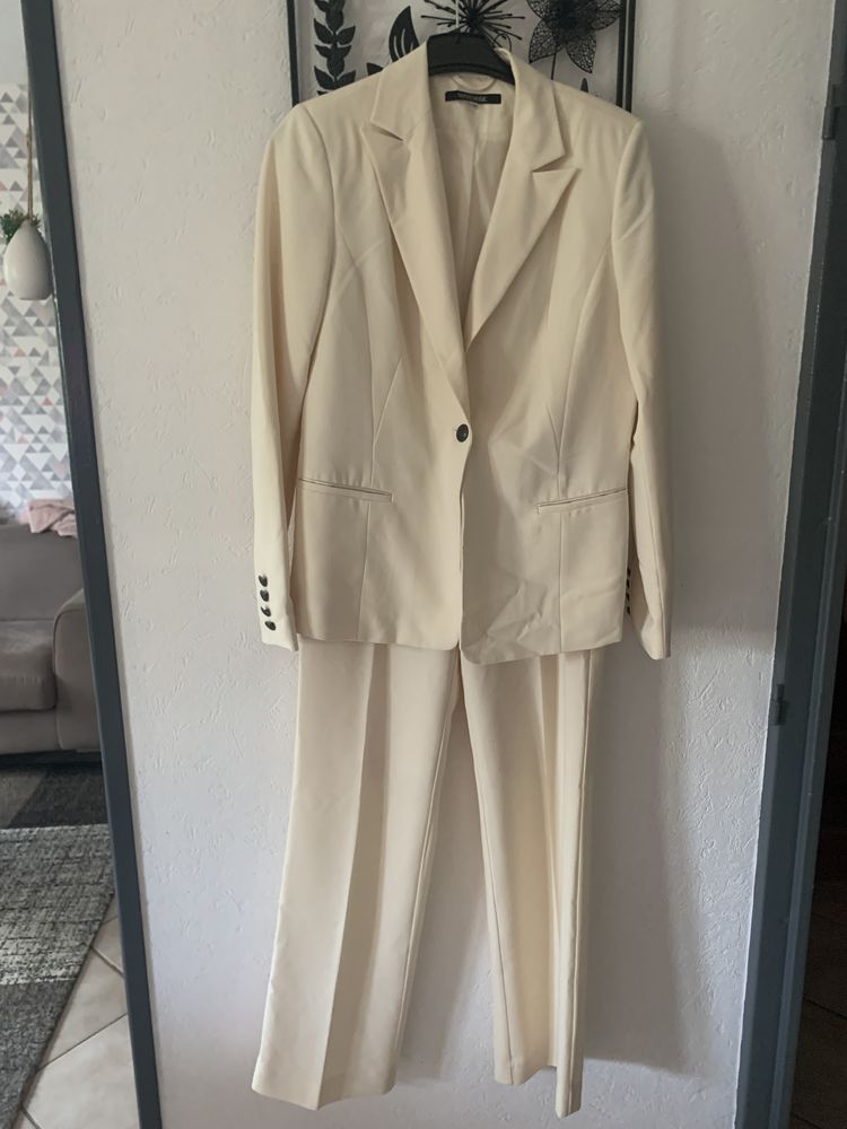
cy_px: 564
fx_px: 848
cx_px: 424
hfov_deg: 53.1
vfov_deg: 67.3
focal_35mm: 26
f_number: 1.8
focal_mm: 4.25
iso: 250
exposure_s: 1/33
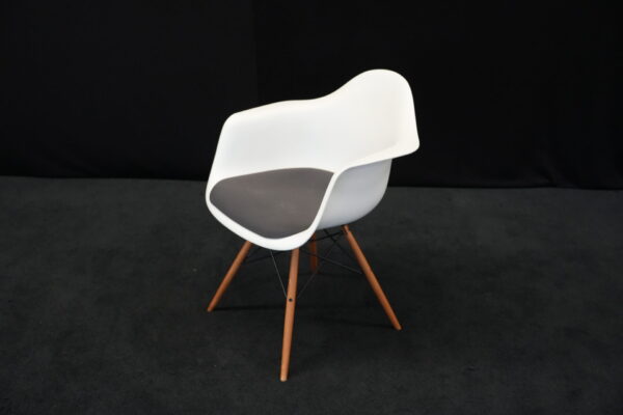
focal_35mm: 37
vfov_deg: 35.9
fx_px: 640
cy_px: 208
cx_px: 312
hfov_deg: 51.9
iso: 4000
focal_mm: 37
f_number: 4
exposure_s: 1/160
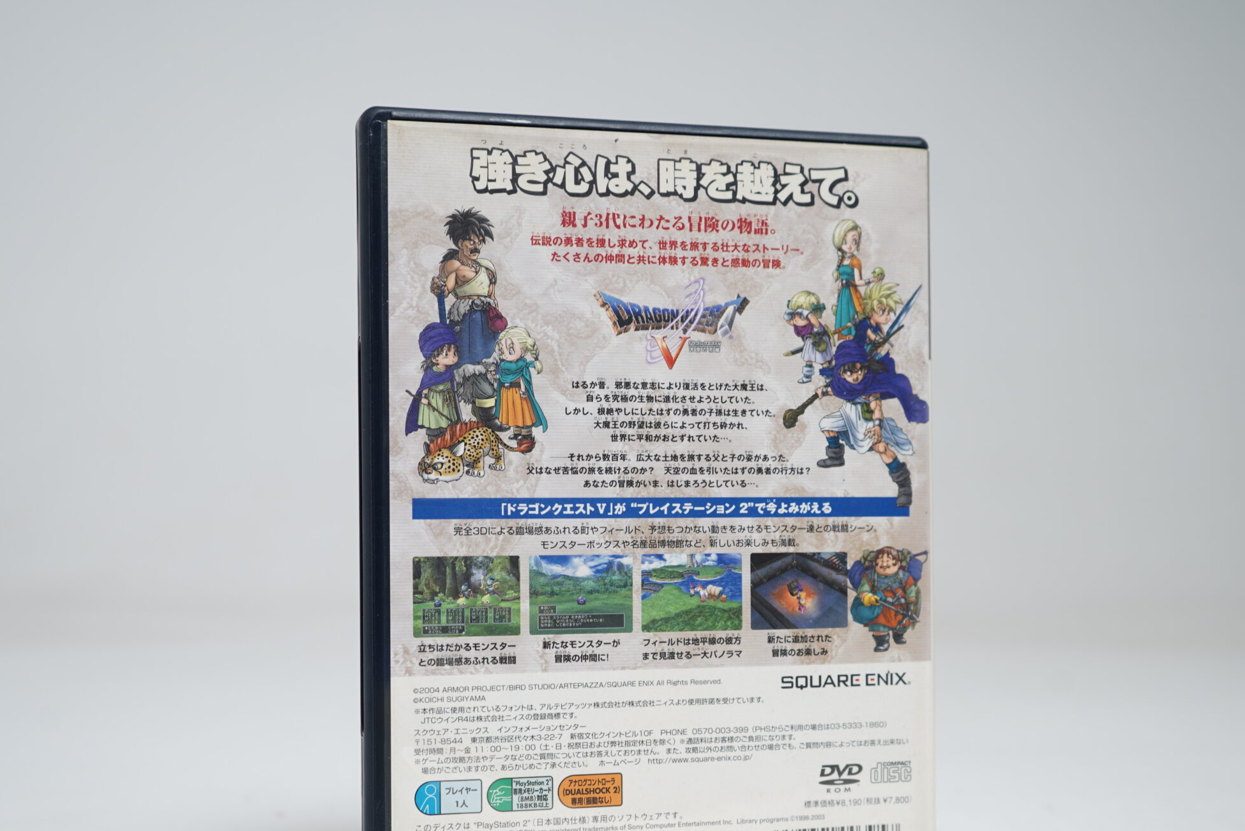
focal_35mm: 42
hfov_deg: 46.4
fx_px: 1453
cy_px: 526
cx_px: 658
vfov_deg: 31.7
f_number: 5
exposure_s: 1/6
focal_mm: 32
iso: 64
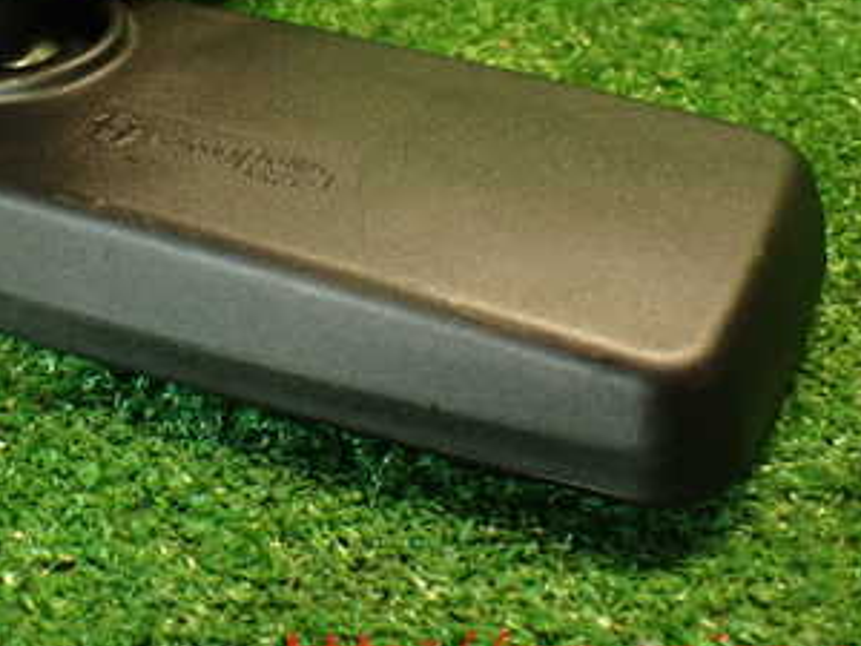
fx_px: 1592
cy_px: 52
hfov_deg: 29.0
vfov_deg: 22.3
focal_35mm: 64
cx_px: 75
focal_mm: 5.79
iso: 500
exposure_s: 1/30
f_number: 2.4
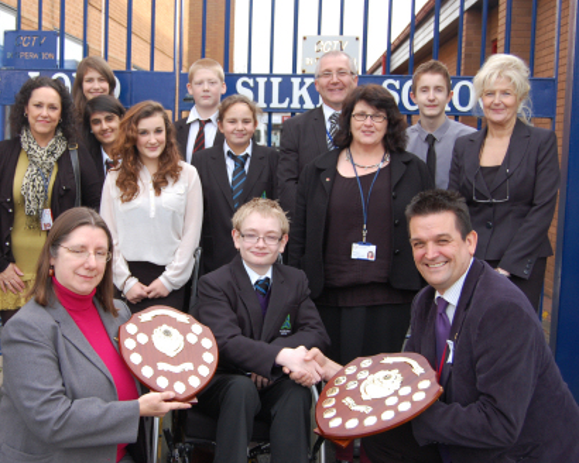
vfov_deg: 31.5
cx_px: 240
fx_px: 823
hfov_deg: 38.7
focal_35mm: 48
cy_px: 232
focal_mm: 28
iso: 400
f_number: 5.6
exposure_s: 1/125
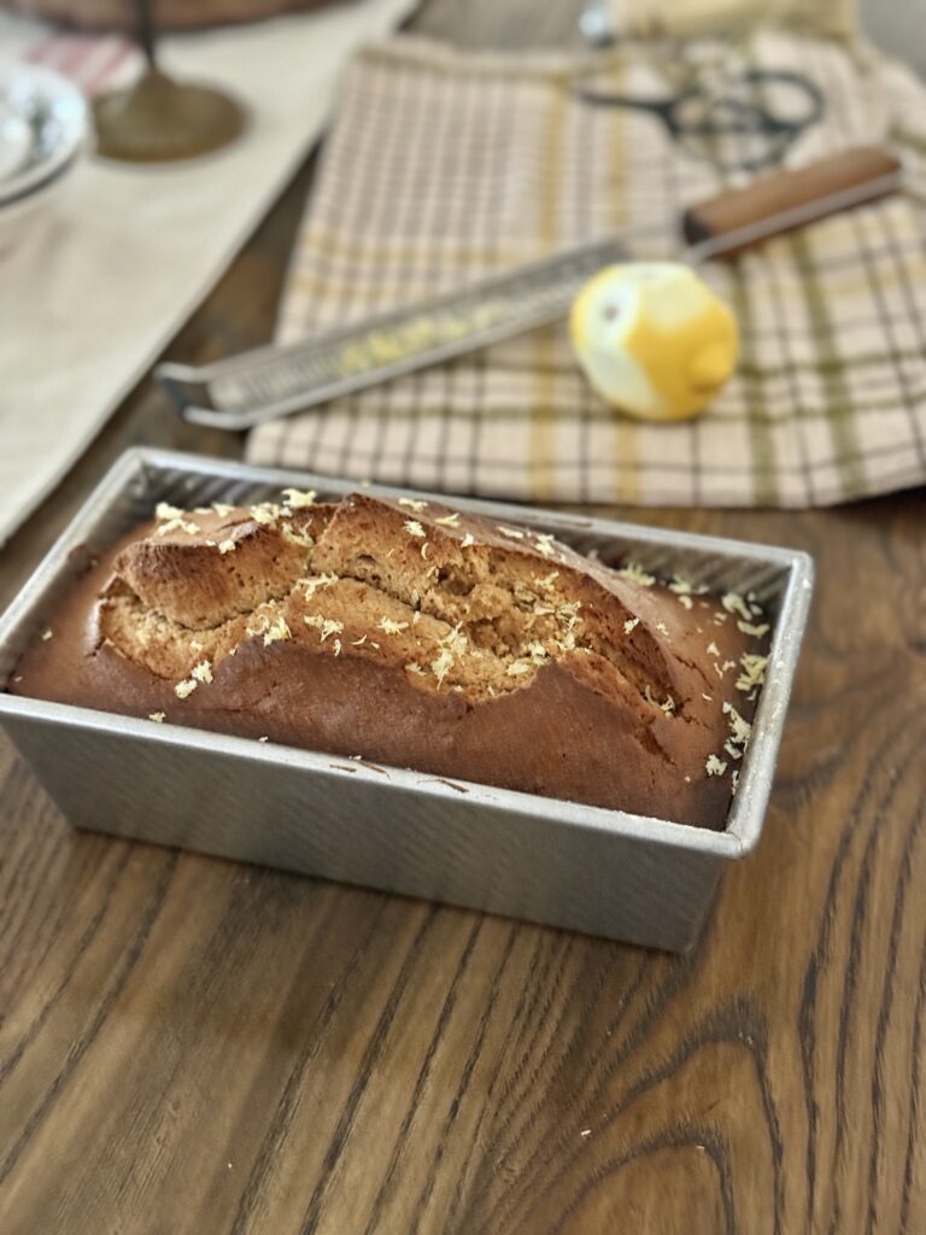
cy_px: 618
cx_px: 463
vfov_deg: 39.7
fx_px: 1712
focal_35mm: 48
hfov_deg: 30.3
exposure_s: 1/24
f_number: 1.78
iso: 640
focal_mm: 6.76
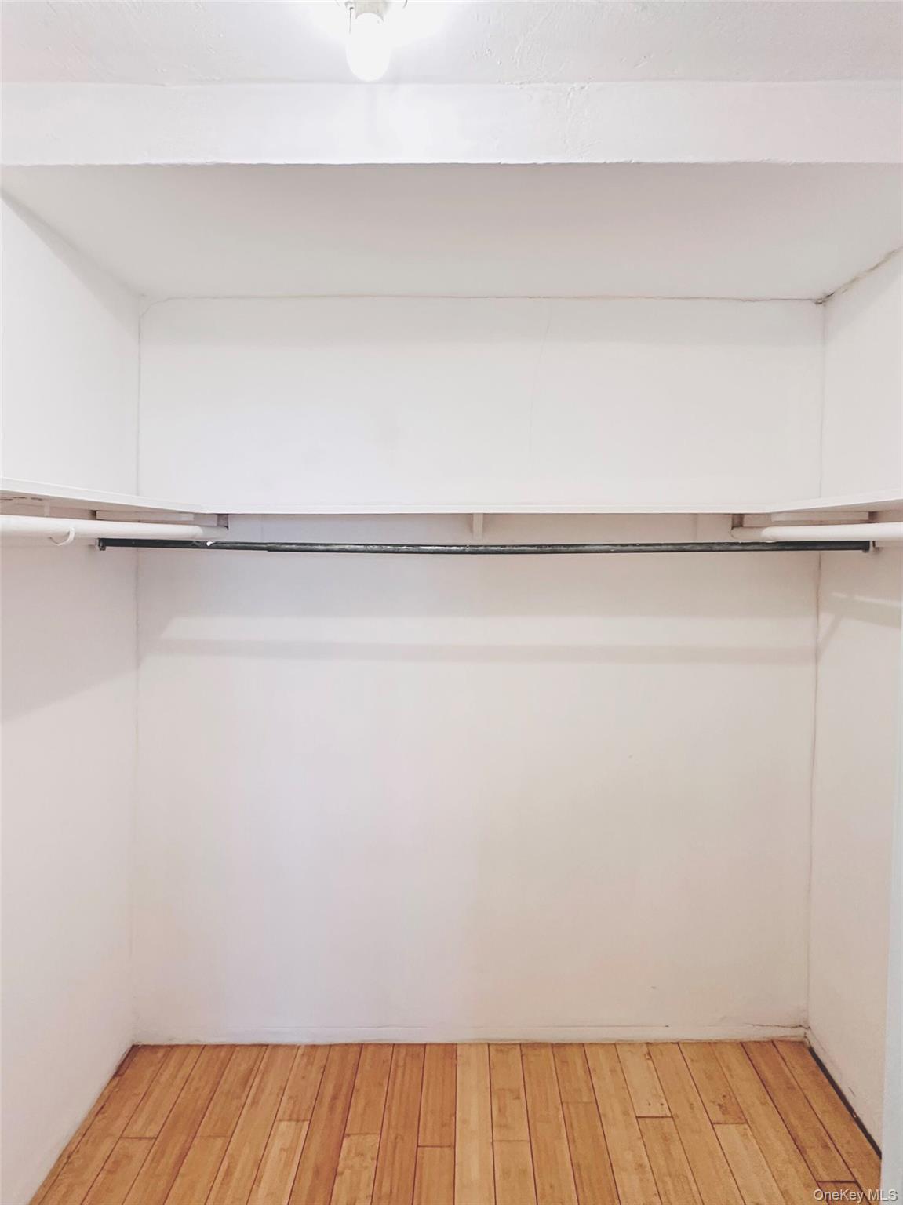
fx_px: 487
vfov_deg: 102.1
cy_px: 602
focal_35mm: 14
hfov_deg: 85.6
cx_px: 452
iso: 250
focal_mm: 2.22
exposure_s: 1/120
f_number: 2.2
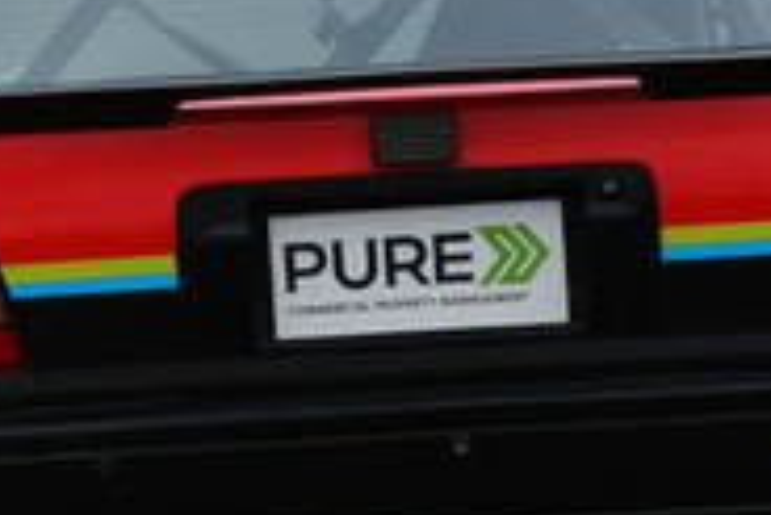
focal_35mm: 3137
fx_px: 67235
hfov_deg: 0.7
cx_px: 168
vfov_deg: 0.4
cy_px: -88
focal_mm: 480
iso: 320
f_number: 10
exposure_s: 1/640
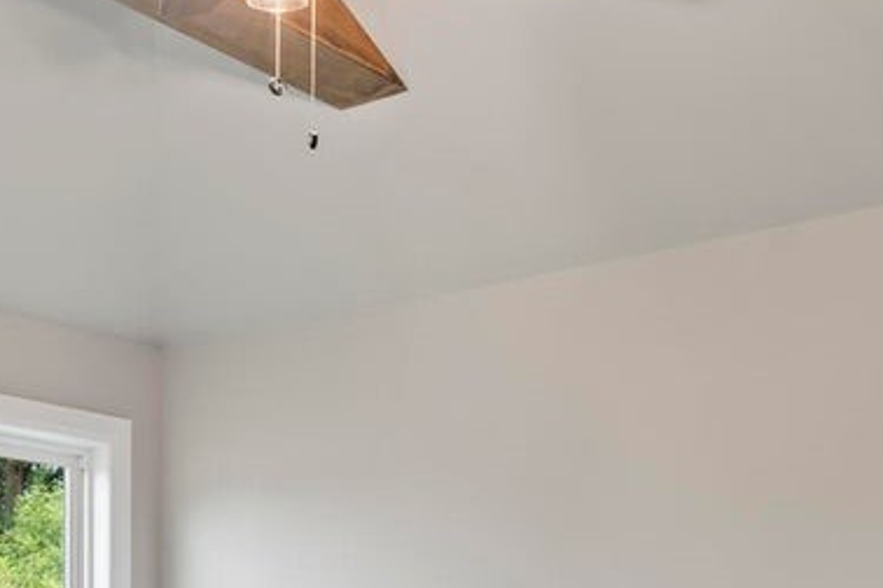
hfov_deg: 30.9
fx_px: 1594
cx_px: 357
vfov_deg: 19.8
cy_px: 681
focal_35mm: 65
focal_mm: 16
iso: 200
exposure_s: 1/1.67
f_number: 9
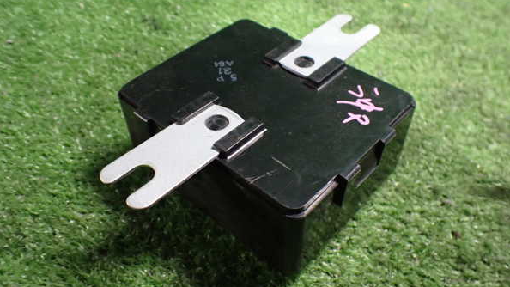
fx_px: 446
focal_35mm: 33
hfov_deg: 59.5
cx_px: 255
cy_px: 133
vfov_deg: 35.6
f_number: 2.3
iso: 1000
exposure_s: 1/30
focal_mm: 5.4
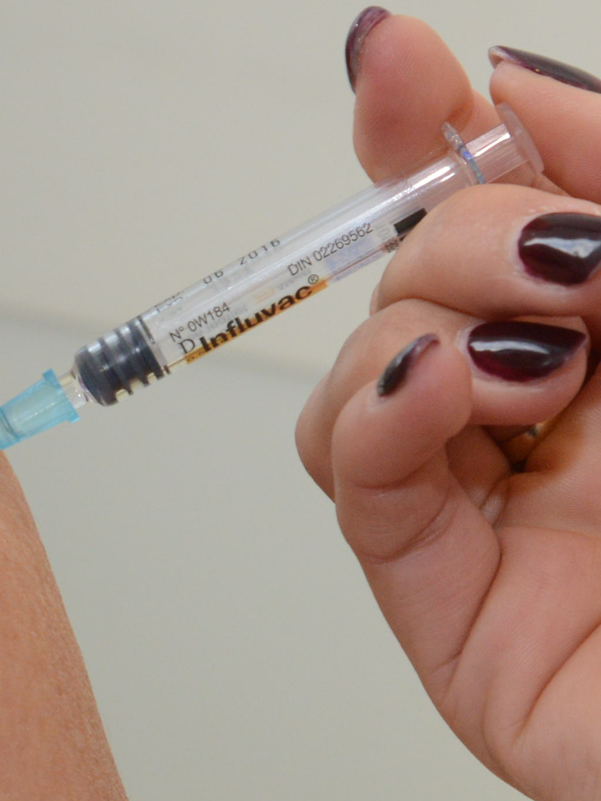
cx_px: 12
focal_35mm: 271
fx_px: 6272
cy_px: 435
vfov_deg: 7.3
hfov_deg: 5.5
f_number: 10
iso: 2000
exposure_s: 1/200
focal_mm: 86
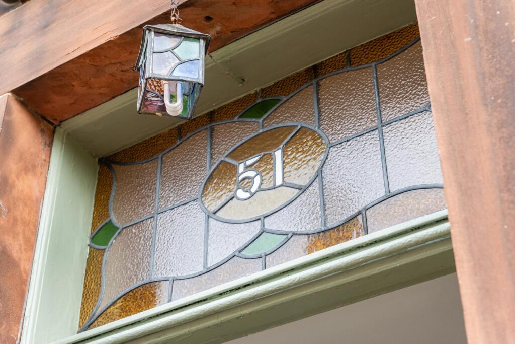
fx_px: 887
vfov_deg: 21.9
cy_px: 172
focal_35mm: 62
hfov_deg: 32.4
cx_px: 258
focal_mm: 62
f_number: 5
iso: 640
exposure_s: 1/25
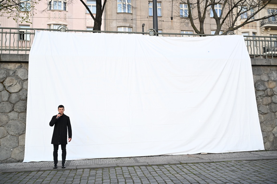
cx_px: 138
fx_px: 250
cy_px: 92
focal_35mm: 32
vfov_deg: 40.5
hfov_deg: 58.0
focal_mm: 32.5
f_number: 5
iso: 4000
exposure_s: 1/500
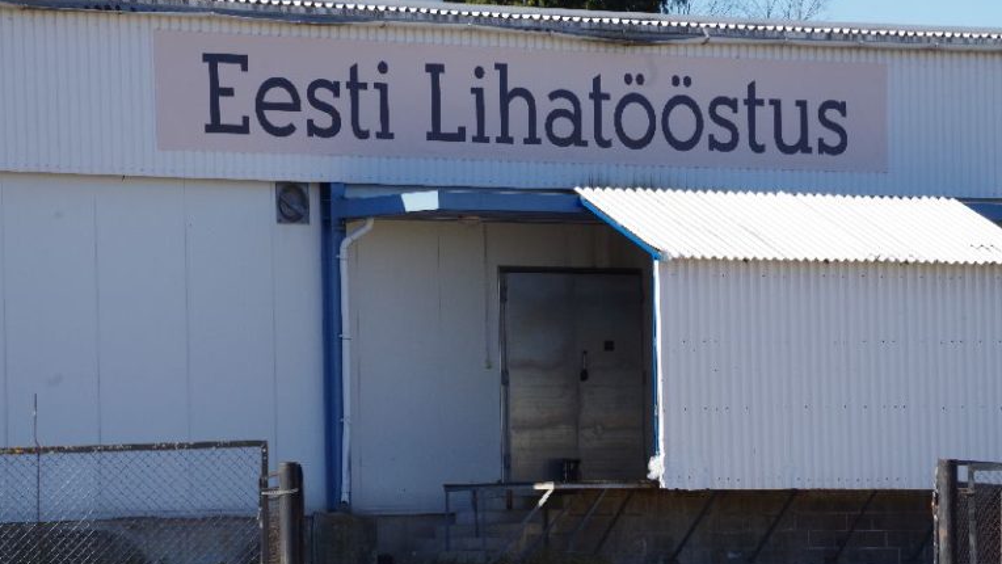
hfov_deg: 9.1
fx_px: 6298
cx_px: 500
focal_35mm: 237
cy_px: 320
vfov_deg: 5.1
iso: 400
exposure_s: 1/400
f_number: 11
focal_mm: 150
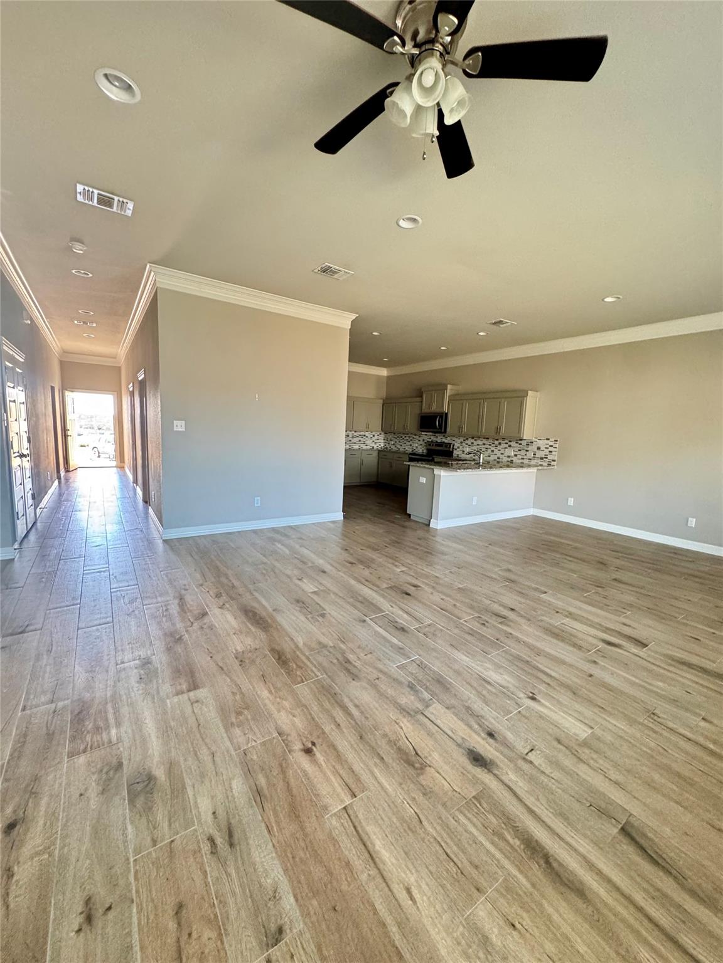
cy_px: 482
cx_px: 362
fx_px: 390
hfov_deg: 85.7
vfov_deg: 102.1
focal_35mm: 14
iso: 500
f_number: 2.2
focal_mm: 2.22
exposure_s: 1/60
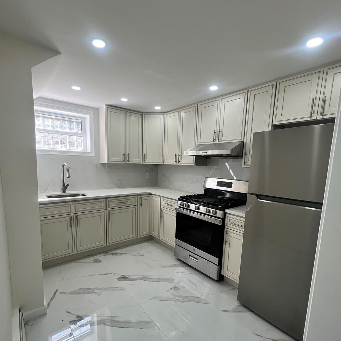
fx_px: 178
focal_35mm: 16
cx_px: 164
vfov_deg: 87.0
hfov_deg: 87.4
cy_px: 192
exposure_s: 1/60
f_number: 1.8
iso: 32
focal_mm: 1.57
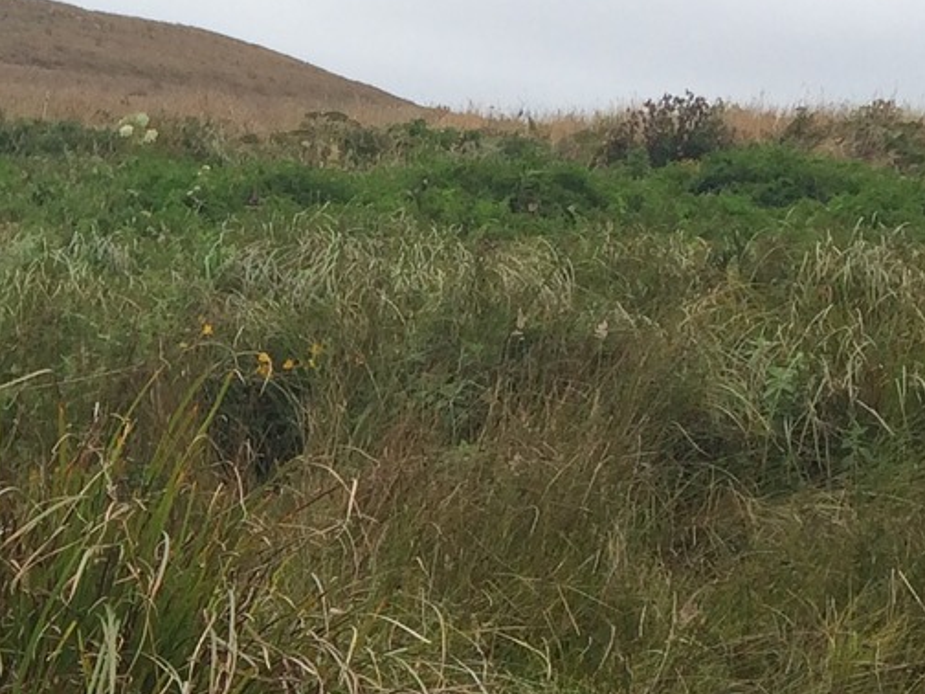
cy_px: 839
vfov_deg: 12.6
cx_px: -433
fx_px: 3073
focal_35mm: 115
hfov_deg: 15.8
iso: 32
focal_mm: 4.15
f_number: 2.2
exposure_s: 1/1953
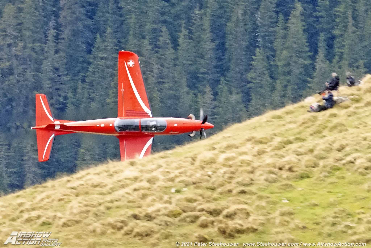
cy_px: 124
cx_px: 186
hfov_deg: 3.4
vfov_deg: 2.3
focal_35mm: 600
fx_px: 6187
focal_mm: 400
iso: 1400
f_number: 5
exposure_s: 1/800
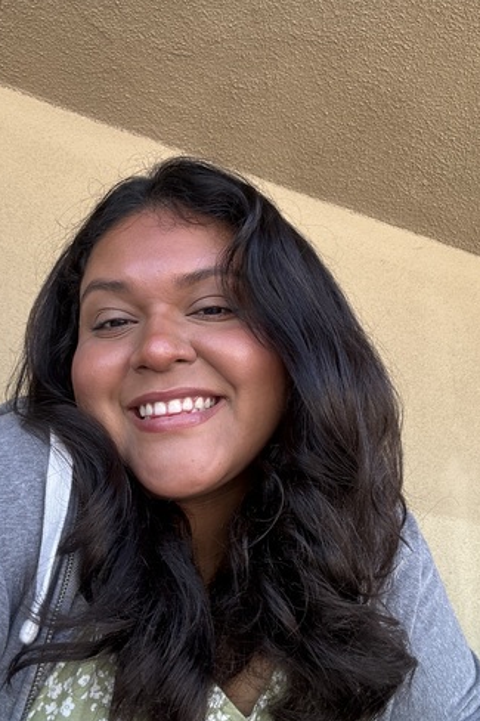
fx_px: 640
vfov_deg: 58.7
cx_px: 233
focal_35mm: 32
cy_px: 366
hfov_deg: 41.1
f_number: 1.9
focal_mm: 2.69
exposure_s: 1/121
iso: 40
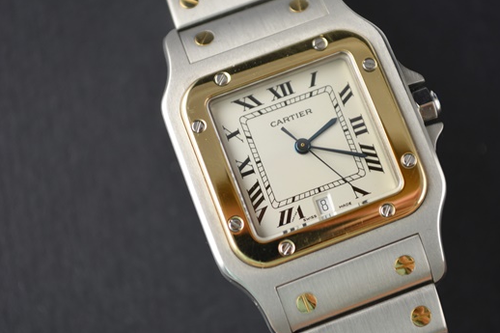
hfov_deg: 21.3
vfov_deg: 14.3
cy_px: 152
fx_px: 1327
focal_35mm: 96
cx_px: 286
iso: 400
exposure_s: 1/100
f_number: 5.6
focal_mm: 55
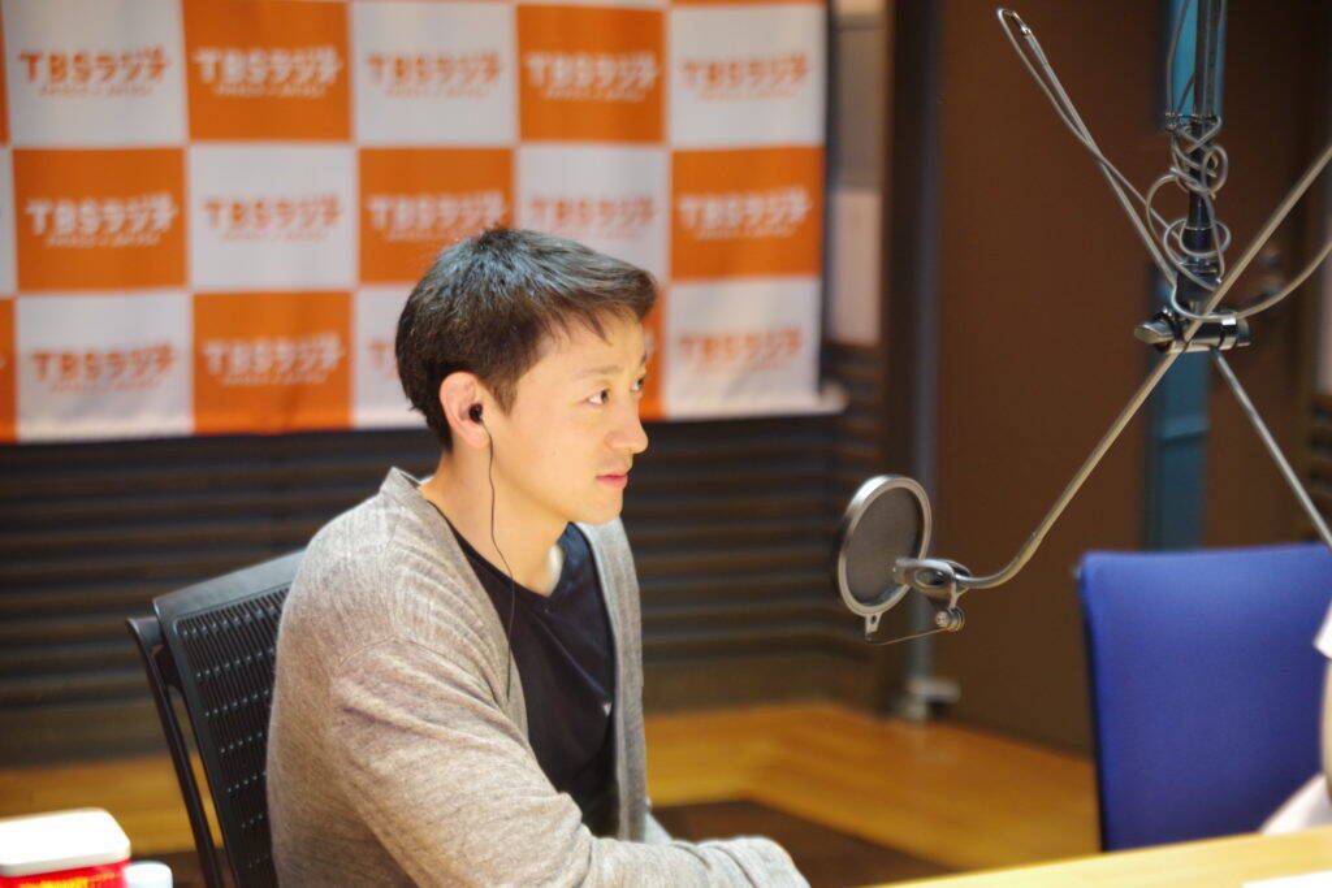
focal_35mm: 70
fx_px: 2590
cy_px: 444
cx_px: 666
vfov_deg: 19.5
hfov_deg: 28.8
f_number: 2.8
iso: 1600
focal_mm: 70
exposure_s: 1/80
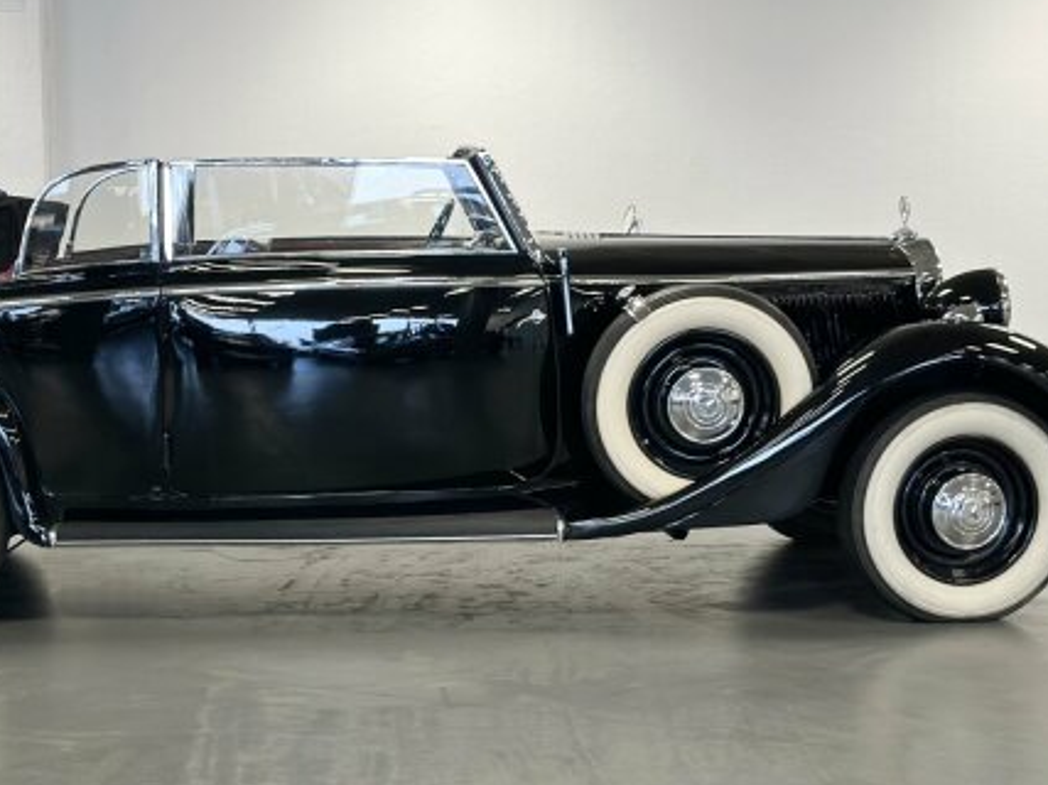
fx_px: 2179
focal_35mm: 72
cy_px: 432
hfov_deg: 26.9
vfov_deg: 20.4
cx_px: 376
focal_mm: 6.86
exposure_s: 1/60
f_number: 1.78
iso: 125
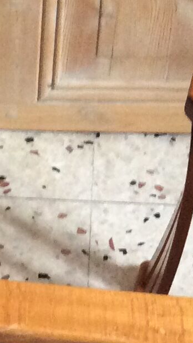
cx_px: -44
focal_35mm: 146
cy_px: 492
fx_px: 1327
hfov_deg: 8.2
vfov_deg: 13.9
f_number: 2.4
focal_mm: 3.3
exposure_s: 1/25
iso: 200
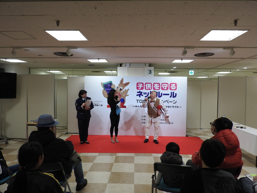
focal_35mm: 24
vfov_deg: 56.8
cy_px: 96
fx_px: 178
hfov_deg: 71.6
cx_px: 128
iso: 100
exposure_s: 1/50
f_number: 3.3
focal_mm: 4.3
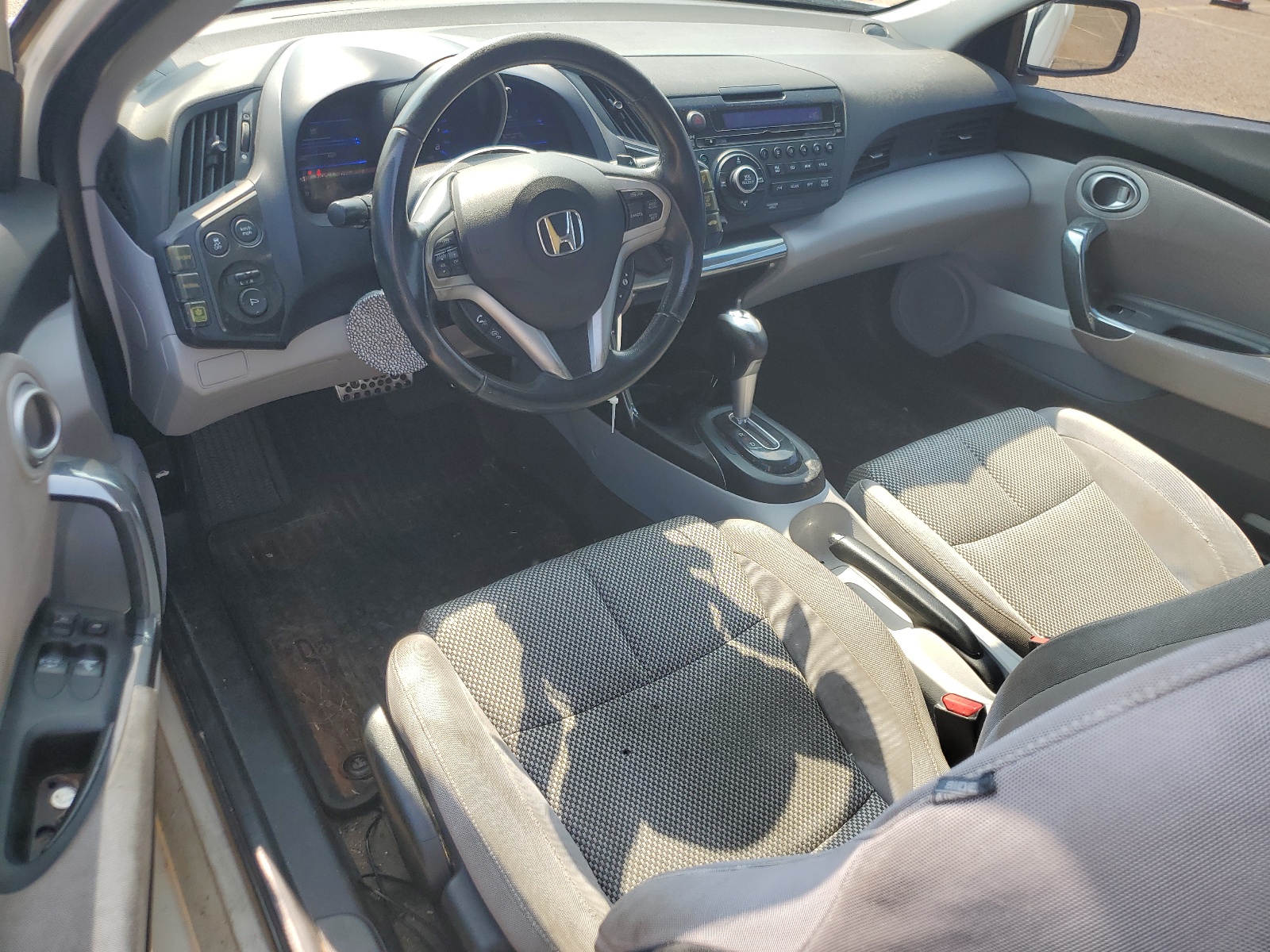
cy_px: 476
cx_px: 635
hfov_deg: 67.3
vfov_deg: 53.1
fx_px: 954
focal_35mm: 26
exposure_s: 1/625
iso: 50
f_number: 1.5
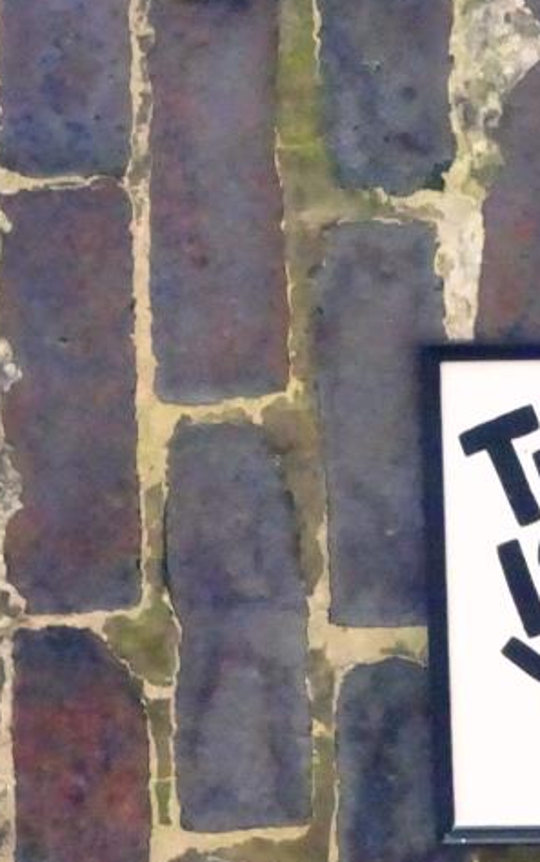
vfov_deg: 6.6
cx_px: 587
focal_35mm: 318
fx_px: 7474
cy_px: 598
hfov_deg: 4.1
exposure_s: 1/160
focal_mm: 23.73
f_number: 5.6
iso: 2500
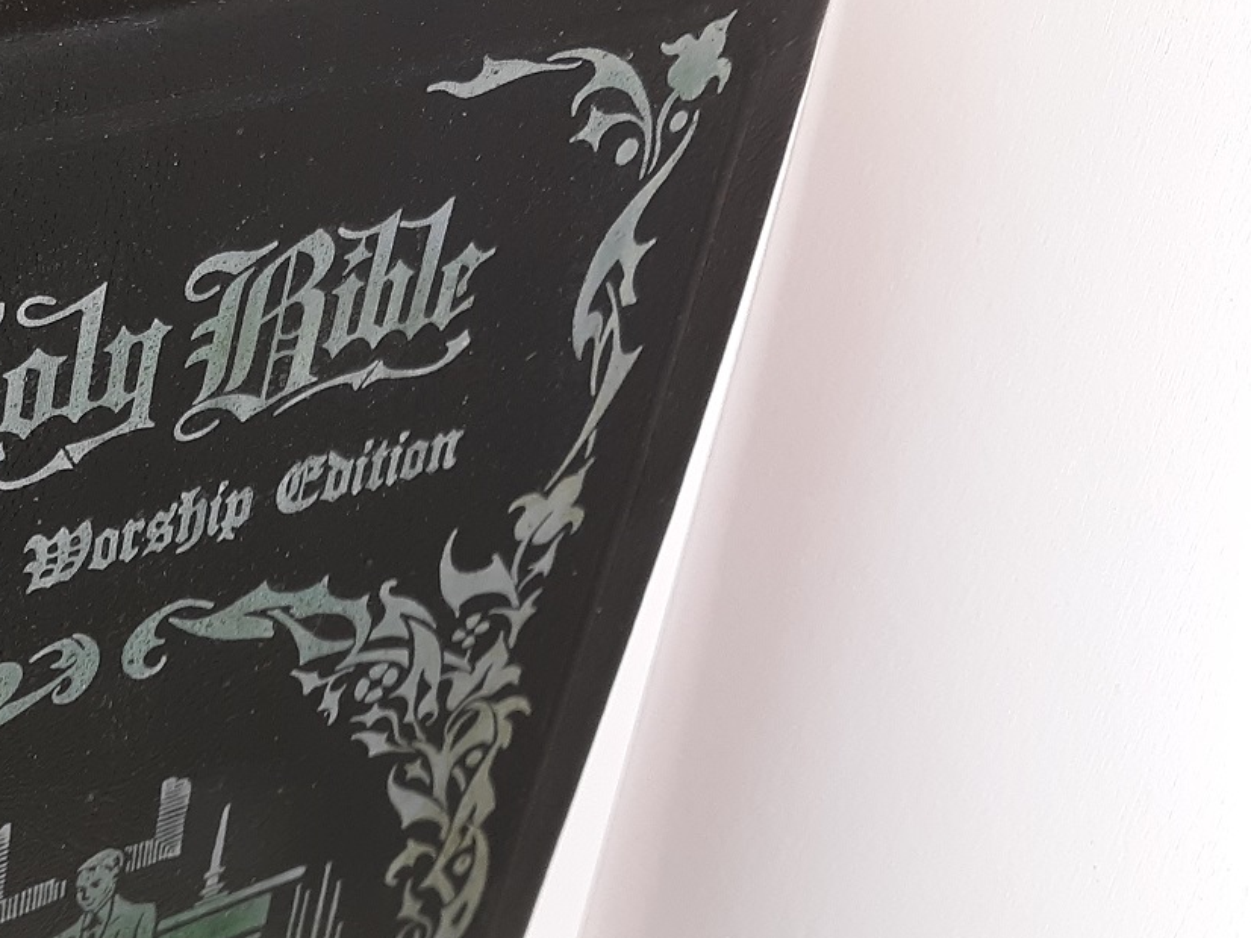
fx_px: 2529
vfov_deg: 20.9
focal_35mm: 70
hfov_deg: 26.2
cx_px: -33
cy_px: 655
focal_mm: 3.7
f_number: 1.7
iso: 50
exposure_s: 1/60
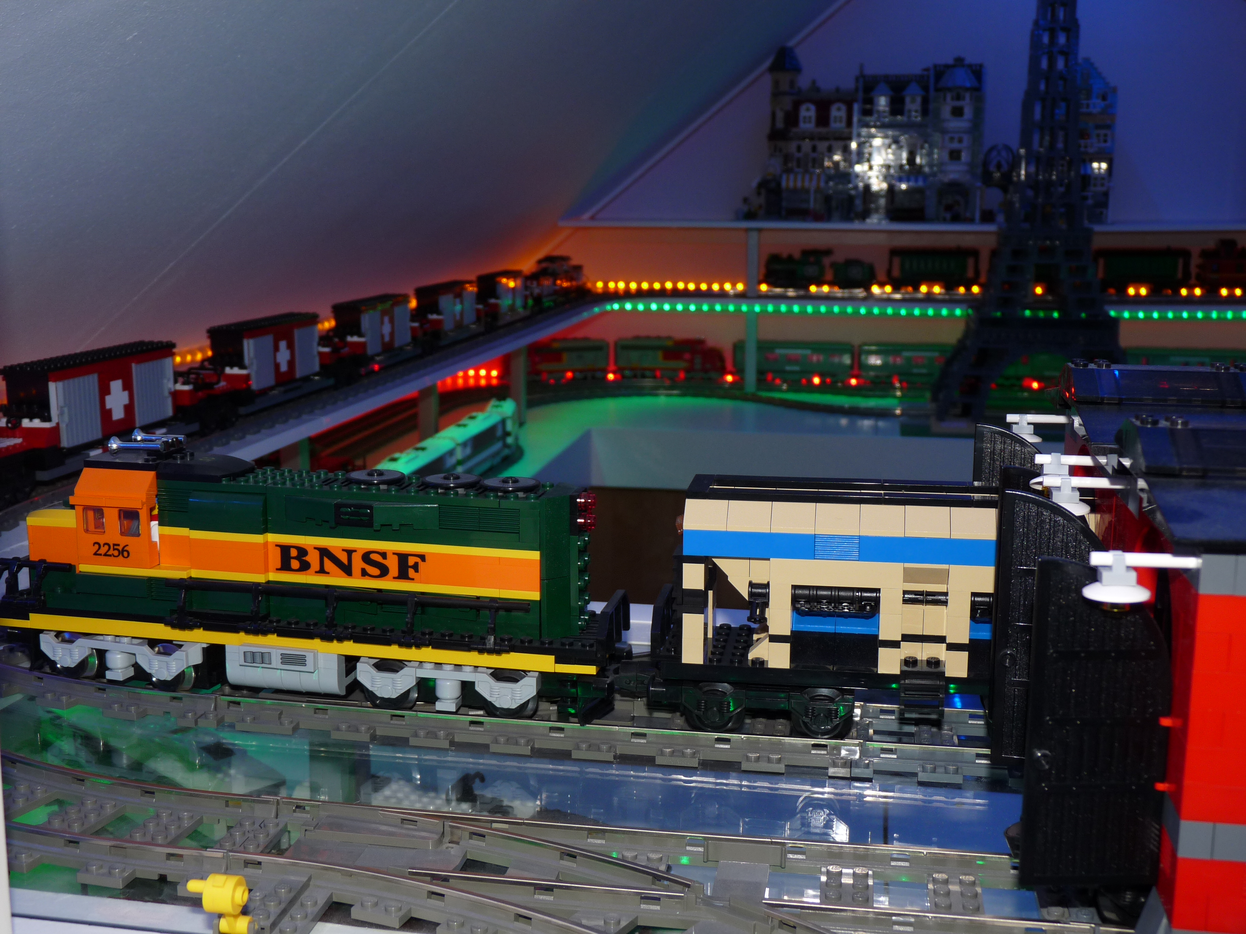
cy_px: 467
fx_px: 1404
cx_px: 623
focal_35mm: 39
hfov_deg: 47.9
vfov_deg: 36.8
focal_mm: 6.9
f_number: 3
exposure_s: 1/30
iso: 100
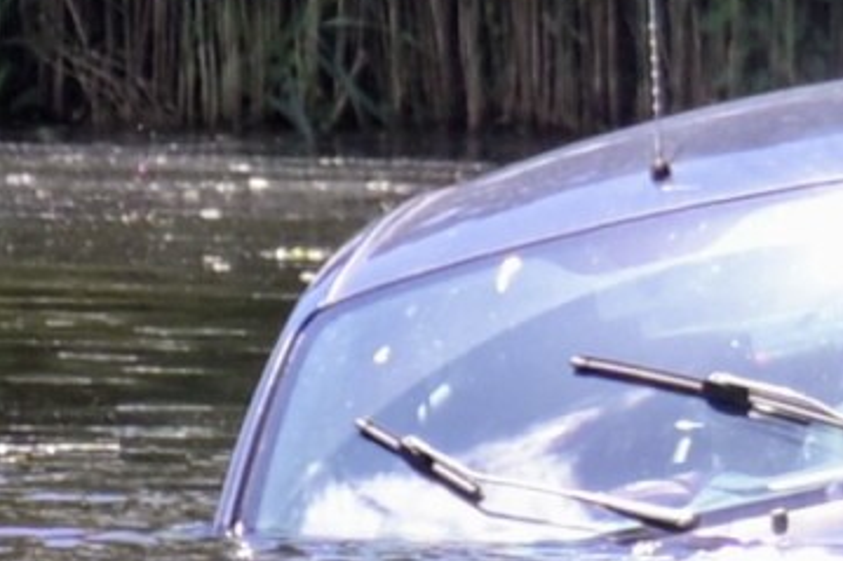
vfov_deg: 1.3
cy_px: -73
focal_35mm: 1069
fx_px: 25020
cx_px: 298
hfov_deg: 1.9
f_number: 6.3
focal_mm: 200
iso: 100
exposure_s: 1/200
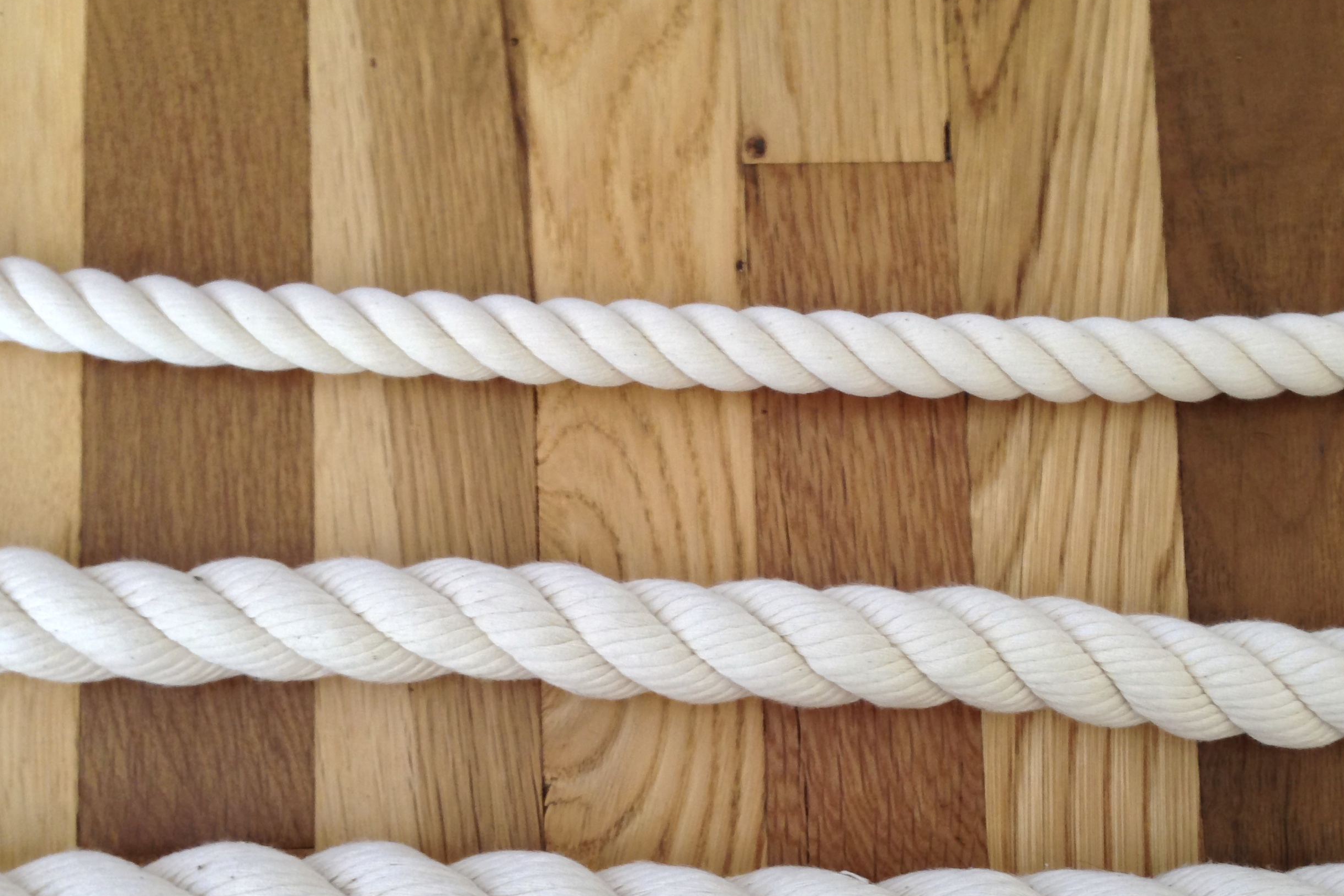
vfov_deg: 29.0
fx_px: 1717
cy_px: 606
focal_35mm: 46
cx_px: 812
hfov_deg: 42.5
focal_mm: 4.13
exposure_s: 1/20
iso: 125
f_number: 2.4
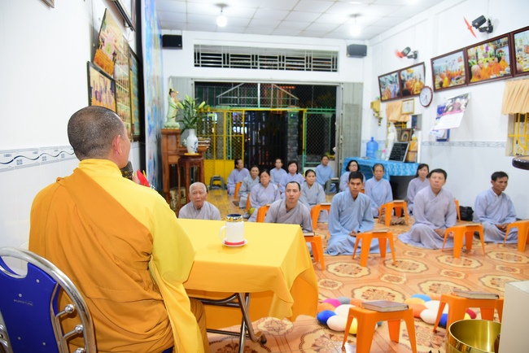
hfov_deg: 73.7
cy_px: 176
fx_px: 353
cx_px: 264
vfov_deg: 53.2
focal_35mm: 24
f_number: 4
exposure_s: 1/40
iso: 640
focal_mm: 24
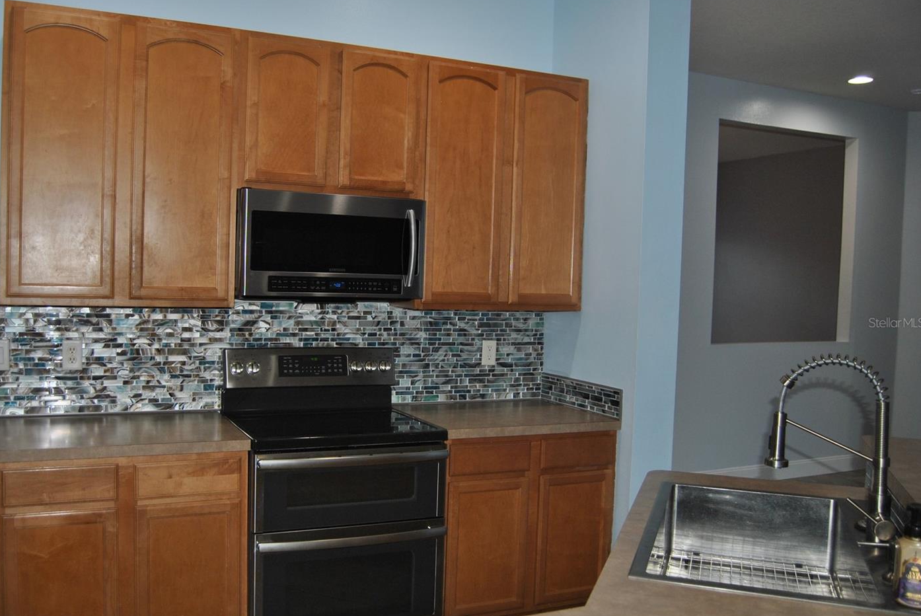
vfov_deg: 42.4
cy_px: 323
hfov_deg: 60.0
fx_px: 794
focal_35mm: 31
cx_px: 399
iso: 200
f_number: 3.5
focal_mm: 18
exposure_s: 1/60
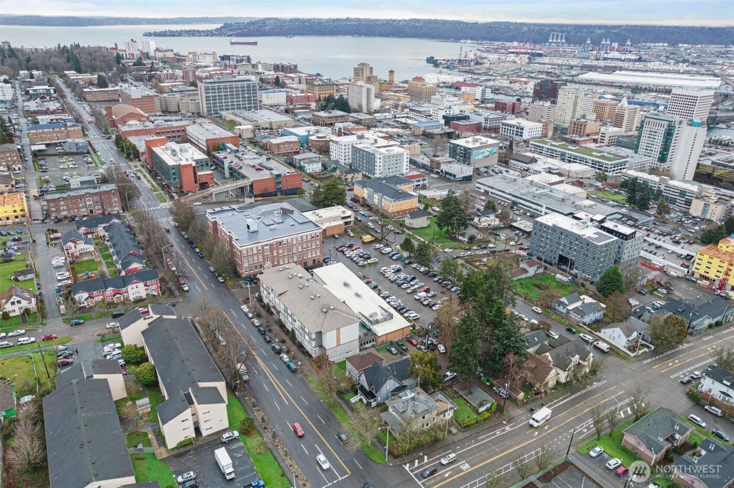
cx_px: 367
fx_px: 448
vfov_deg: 57.2
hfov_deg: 78.6
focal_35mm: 22
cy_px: 244
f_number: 2.8
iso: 150
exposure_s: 1/80
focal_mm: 8.38
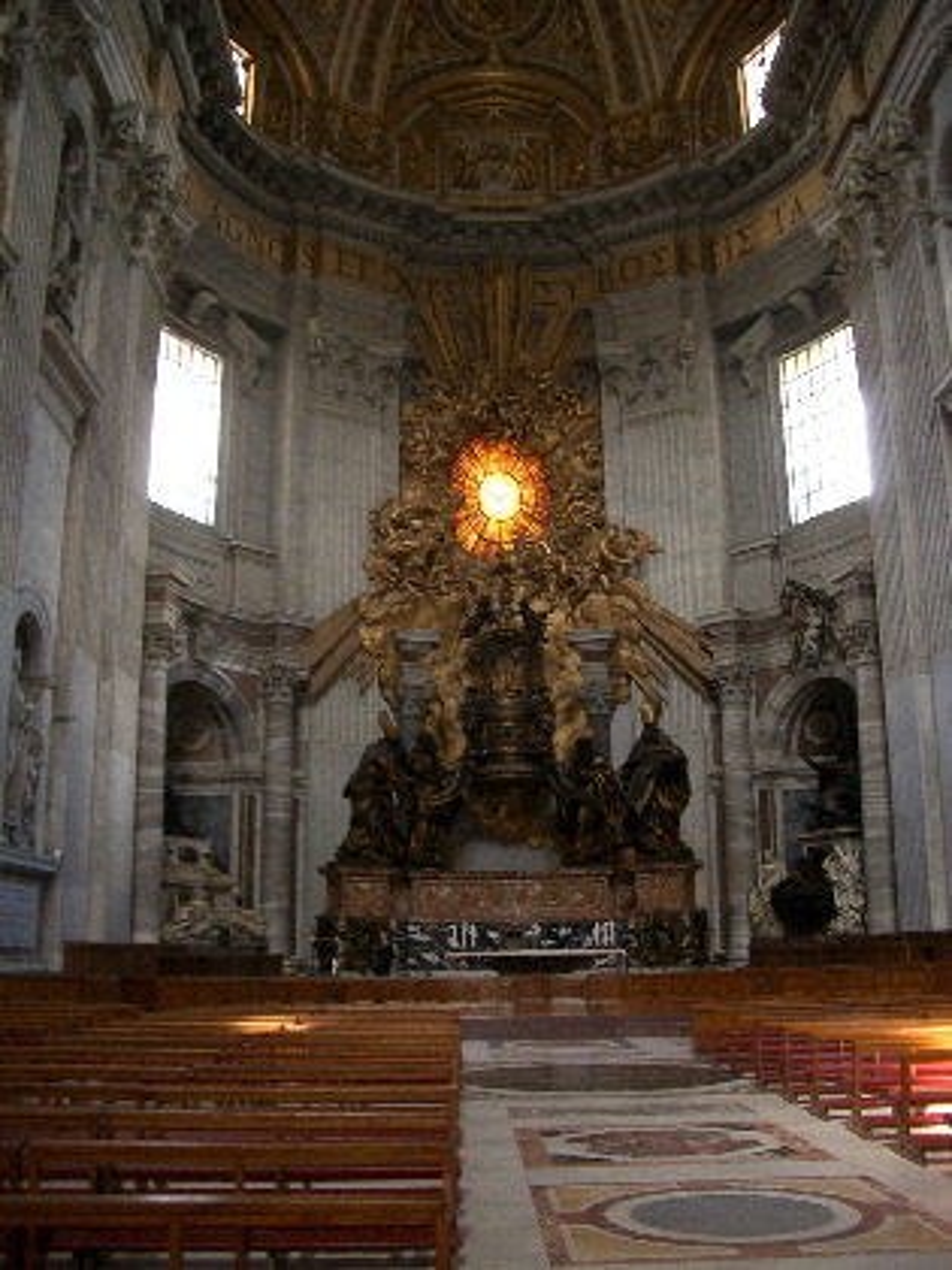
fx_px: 1283
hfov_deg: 40.7
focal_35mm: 35
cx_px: 476
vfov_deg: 52.6
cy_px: 635
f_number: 2.6
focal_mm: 5.8
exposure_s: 1/8
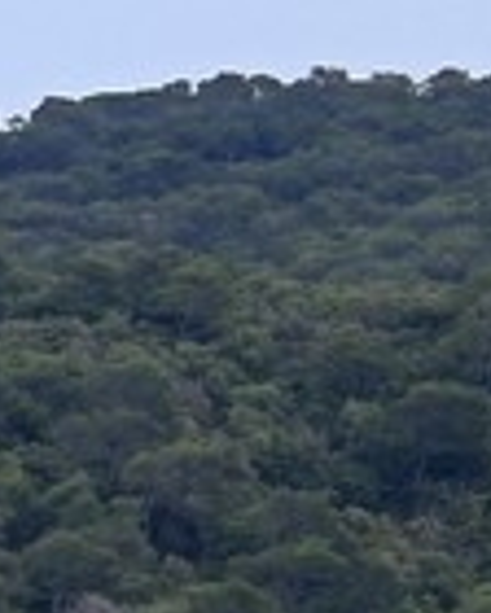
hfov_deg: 2.7
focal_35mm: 514
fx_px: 9337
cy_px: 2325
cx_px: -2858
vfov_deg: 3.6
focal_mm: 48
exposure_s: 1/320
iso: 200
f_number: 10
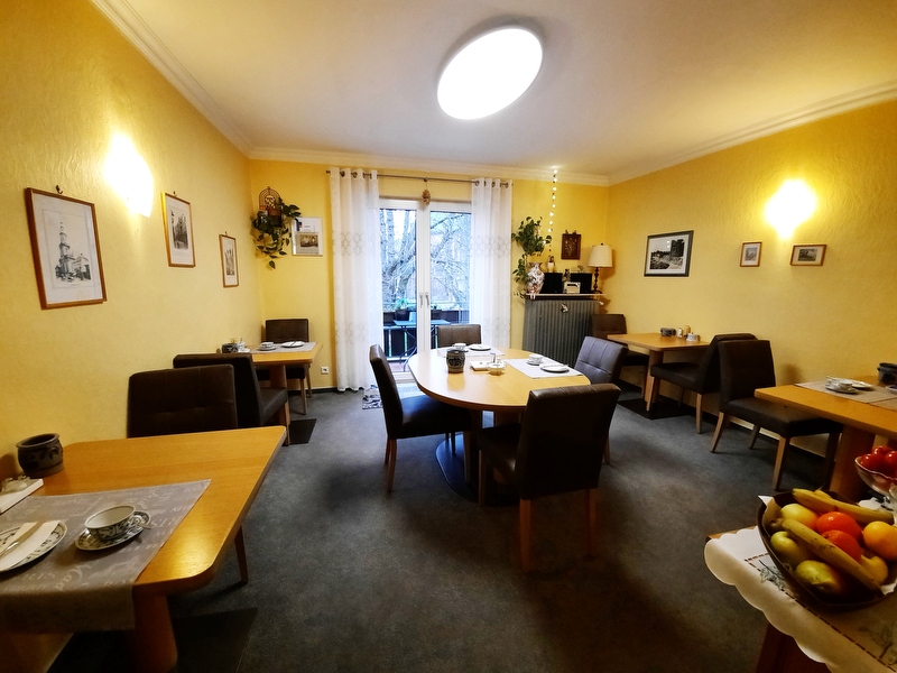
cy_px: 336
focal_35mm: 13
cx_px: 448
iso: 400
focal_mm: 1.74
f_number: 2.2
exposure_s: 1/25
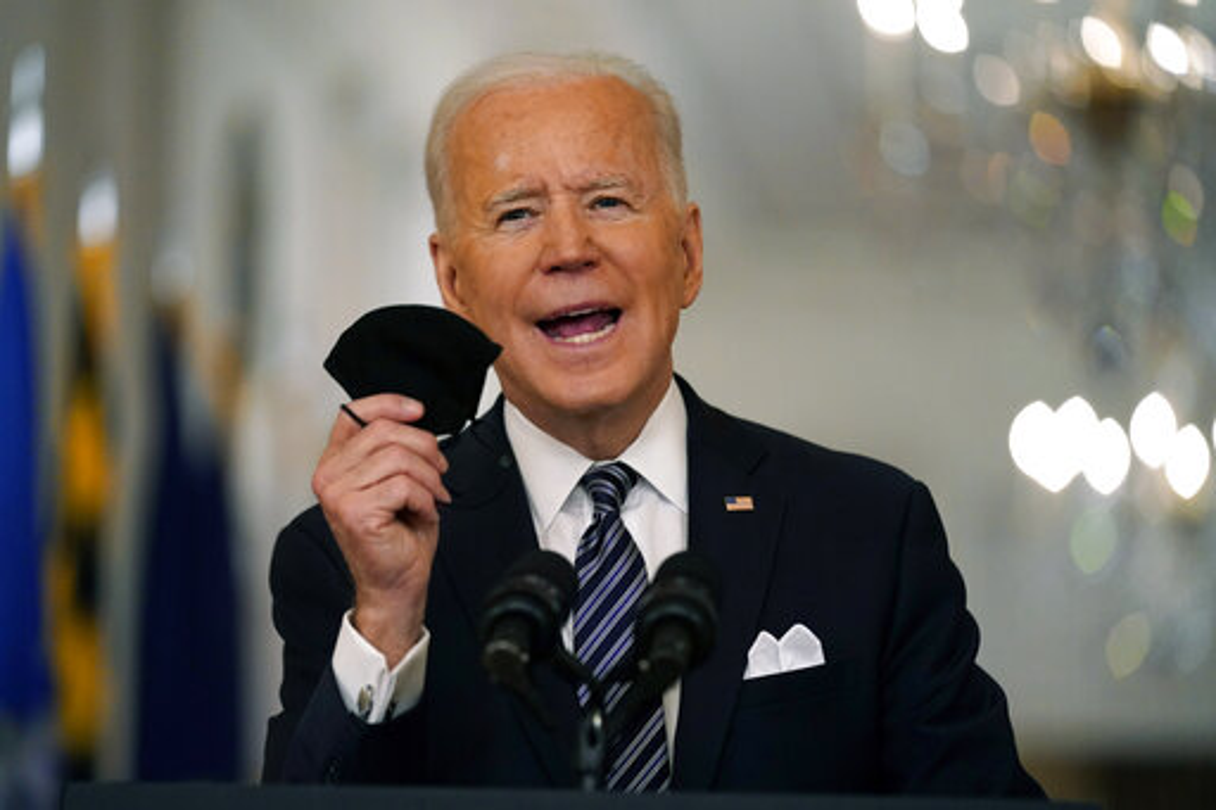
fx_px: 5943
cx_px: 608
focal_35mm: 176
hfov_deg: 11.7
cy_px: 405
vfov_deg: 7.8
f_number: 2.8
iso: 5000
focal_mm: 176
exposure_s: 1/500
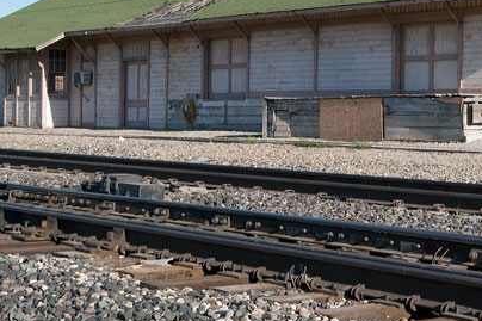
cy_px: 129
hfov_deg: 22.7
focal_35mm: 89
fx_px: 1191
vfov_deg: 15.3
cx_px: 342
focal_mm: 30
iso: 200
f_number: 9
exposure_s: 1/320
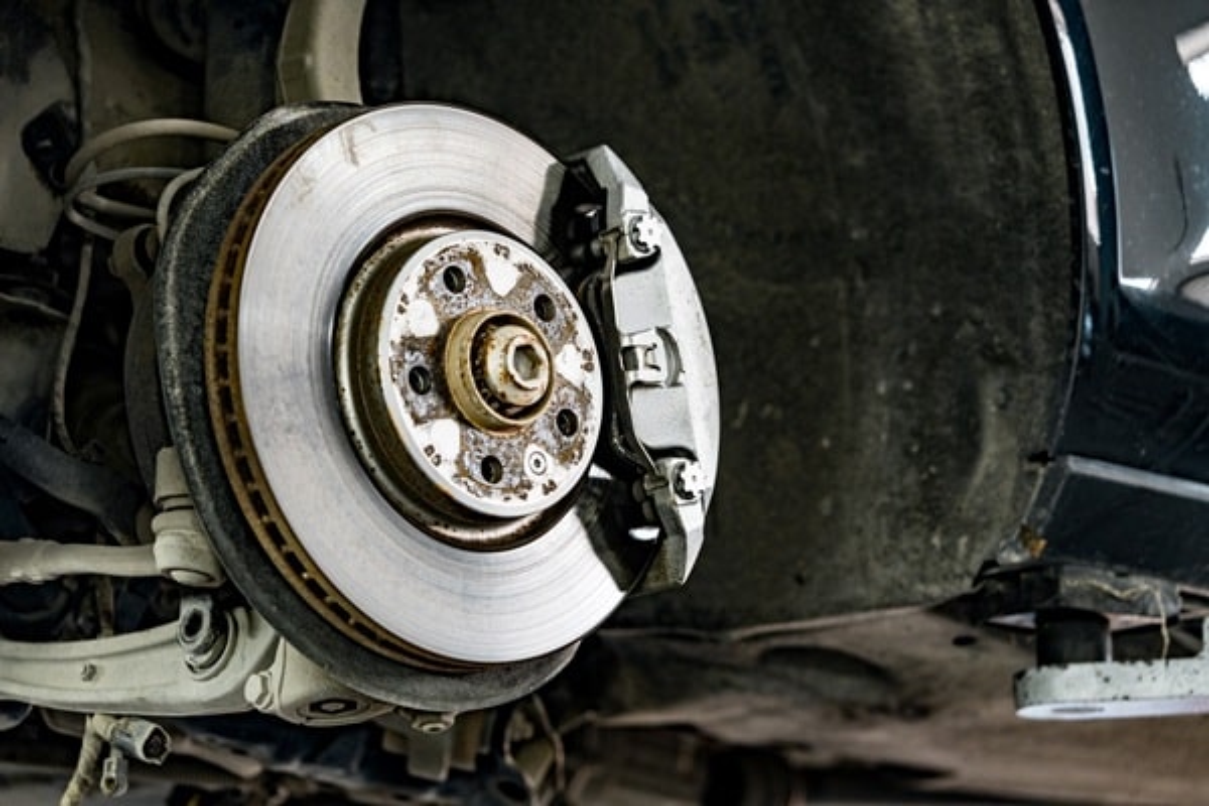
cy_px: 403
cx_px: 604
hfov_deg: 22.6
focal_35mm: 90
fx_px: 3022
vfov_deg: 15.2
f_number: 3.5
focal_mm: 90
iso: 640
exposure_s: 1/100
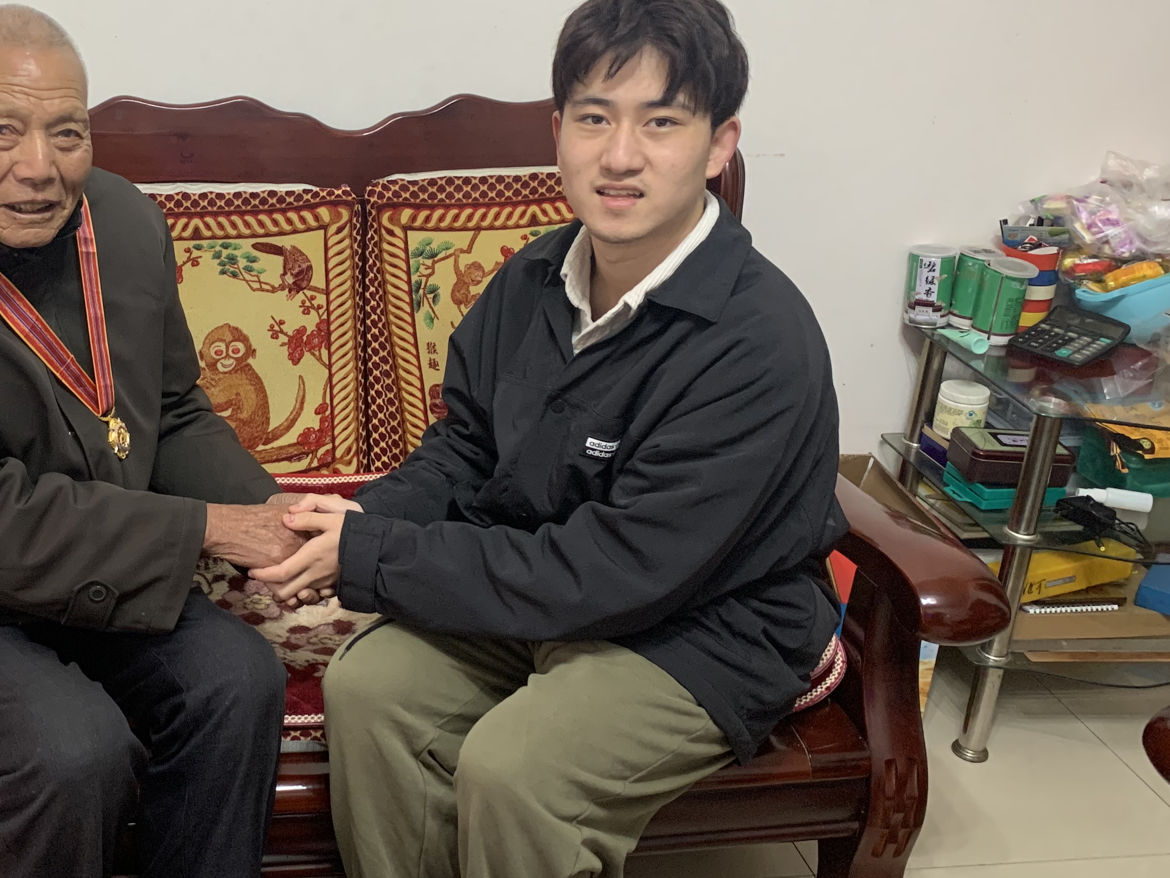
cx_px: 231
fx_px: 1453
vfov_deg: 33.5
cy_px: 369
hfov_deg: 41.9
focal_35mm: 43
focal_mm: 4.25
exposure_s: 1/60
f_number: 1.8
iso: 250
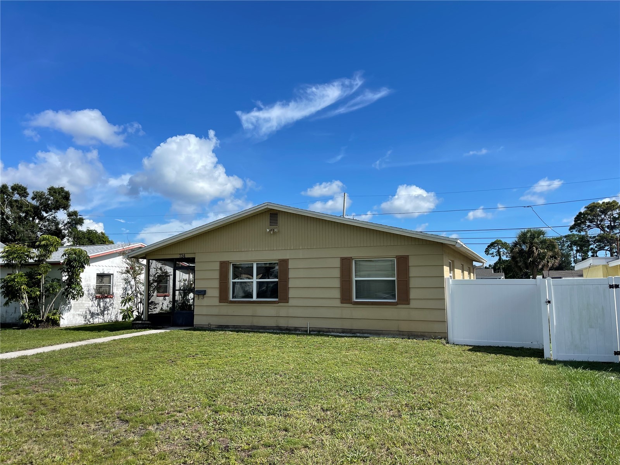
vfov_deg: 54.9
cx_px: 310
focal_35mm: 25
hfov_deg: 69.4
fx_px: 448
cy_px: 232
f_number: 1.6
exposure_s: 1/4049
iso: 32
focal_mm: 5.1
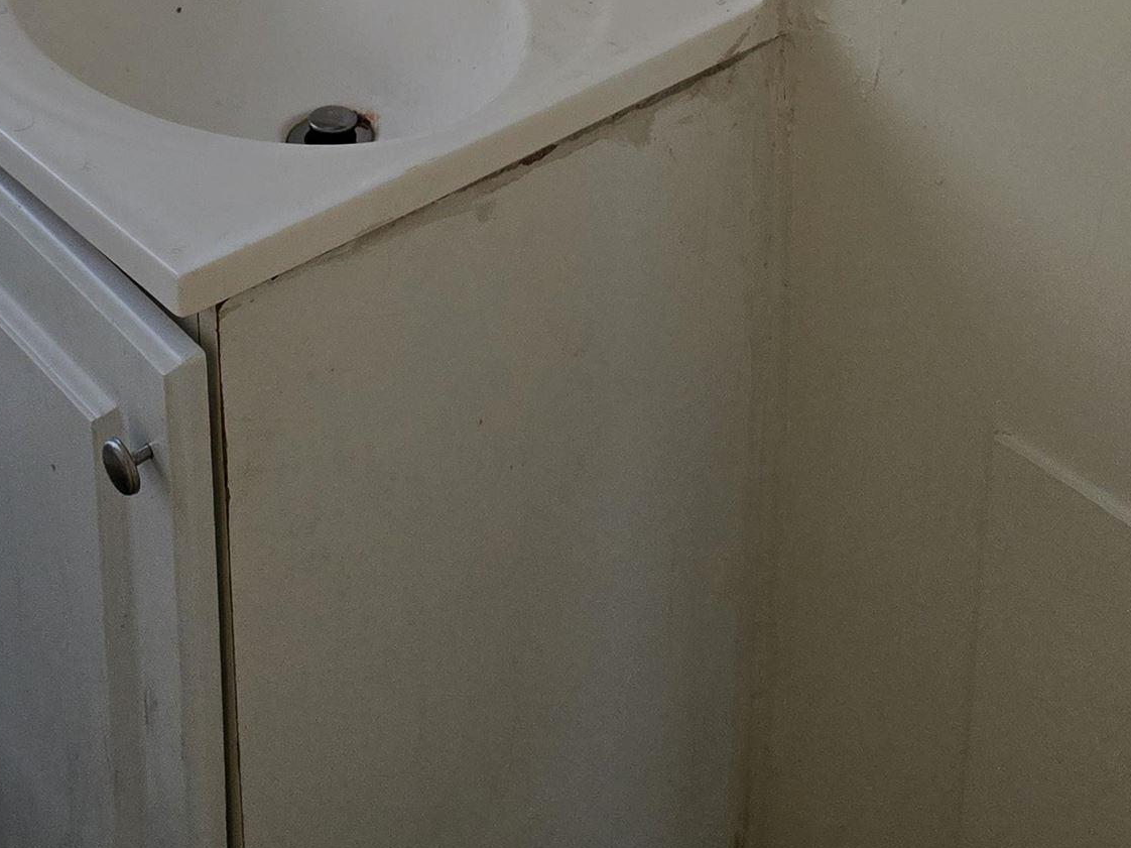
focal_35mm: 63
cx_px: 549
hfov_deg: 30.7
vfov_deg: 20.9
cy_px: -293
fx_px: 2058
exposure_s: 1/120
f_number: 1.7
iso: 500
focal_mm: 6.3
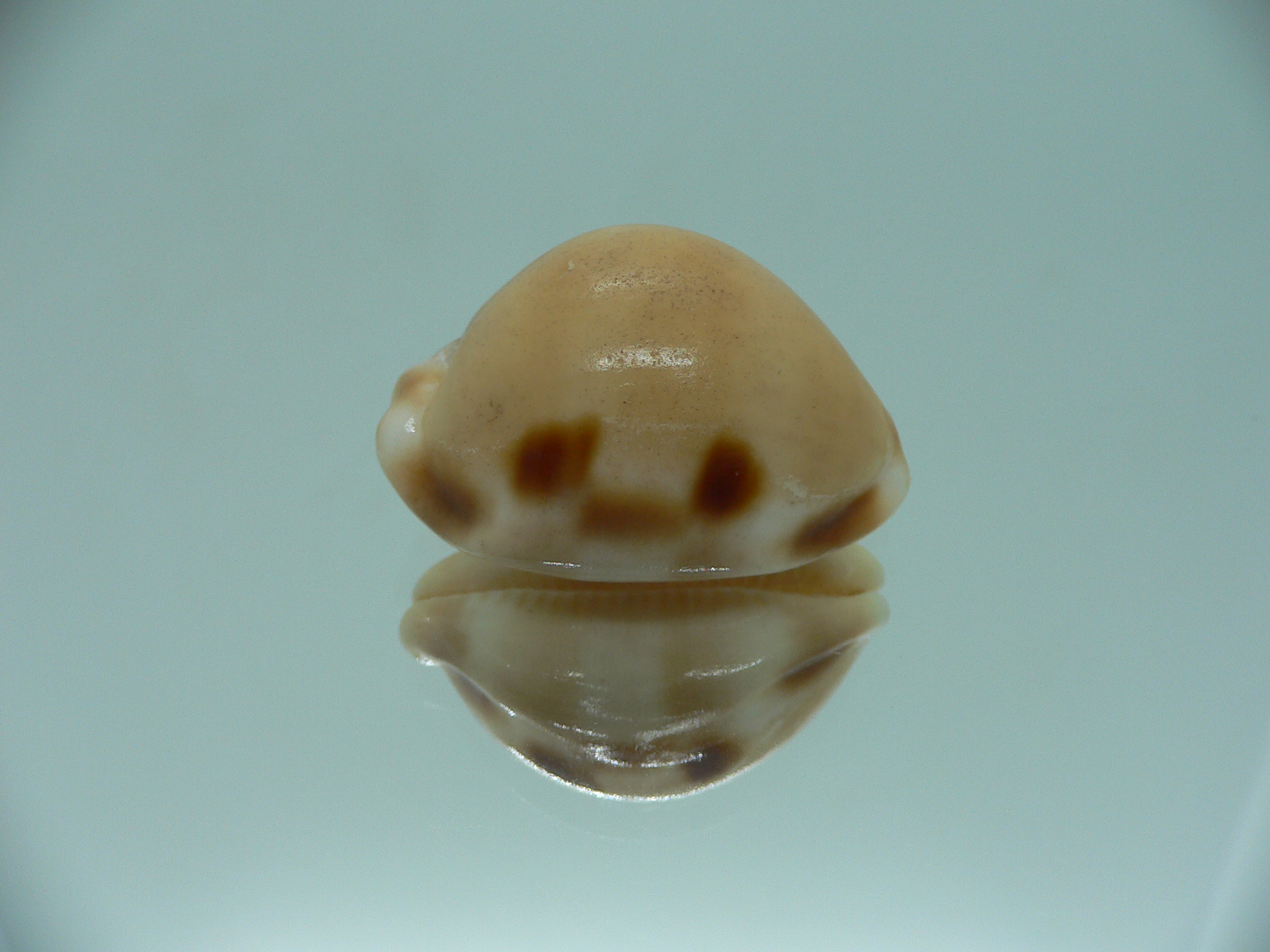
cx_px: 635
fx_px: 1284
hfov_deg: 52.6
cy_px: 476
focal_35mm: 35
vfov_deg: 40.7
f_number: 2.8
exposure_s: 1/60
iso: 80
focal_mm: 4.6
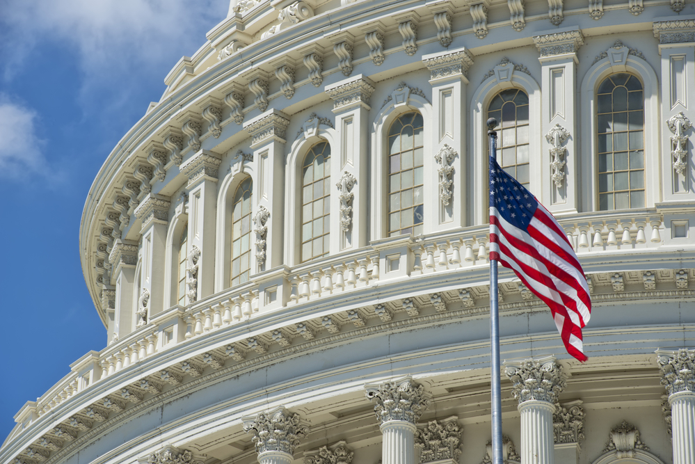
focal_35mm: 200
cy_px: 232
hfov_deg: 10.3
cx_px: 348
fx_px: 3863
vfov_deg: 6.9
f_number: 13
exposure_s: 1/100
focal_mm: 200
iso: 100
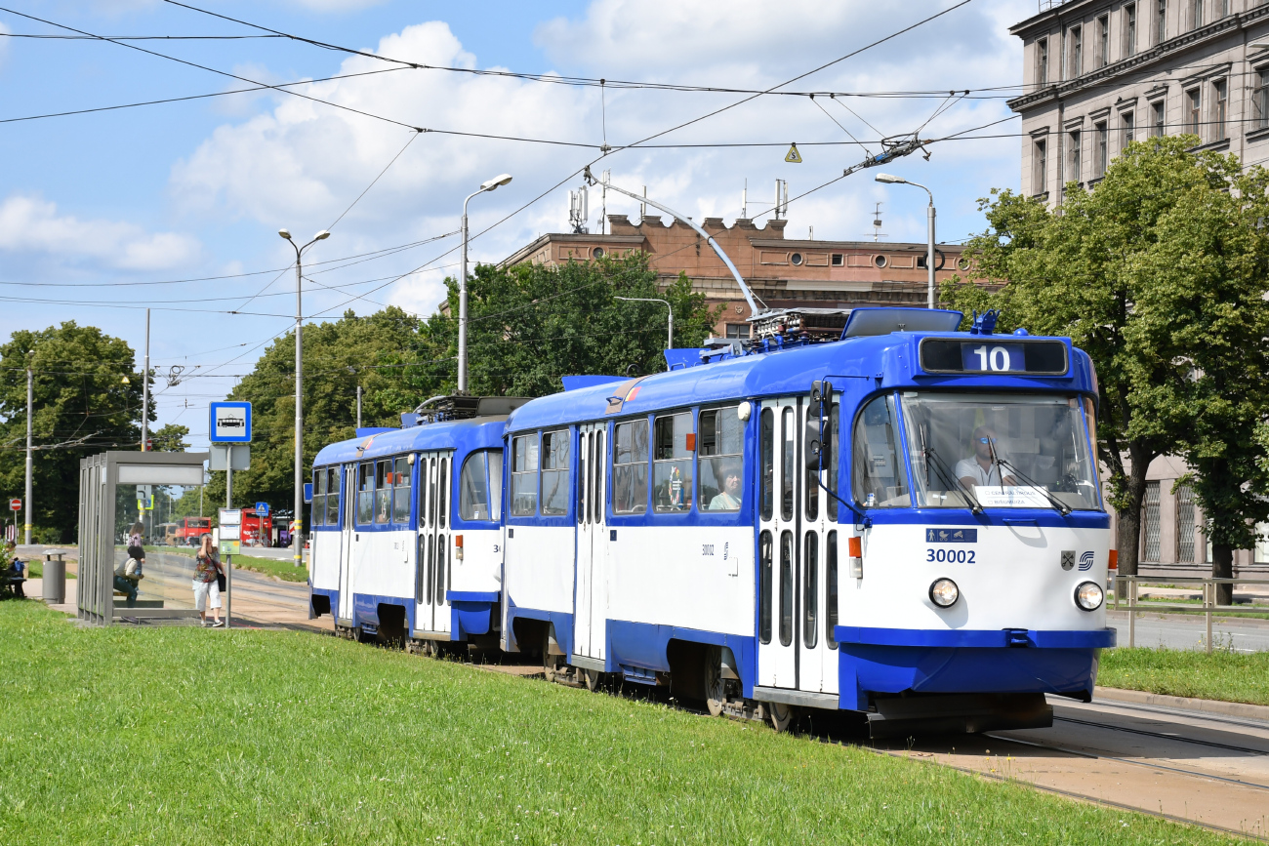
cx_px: 634
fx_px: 2644
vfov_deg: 18.2
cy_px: 423
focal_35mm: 75
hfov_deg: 27.0
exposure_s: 1/833
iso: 200
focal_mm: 50
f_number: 6.3
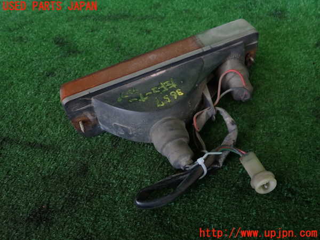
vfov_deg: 46.8
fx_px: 277
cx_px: 160
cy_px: 120
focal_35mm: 30
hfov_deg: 60.0
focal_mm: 5.4
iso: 200
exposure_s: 1/60
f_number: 2.3
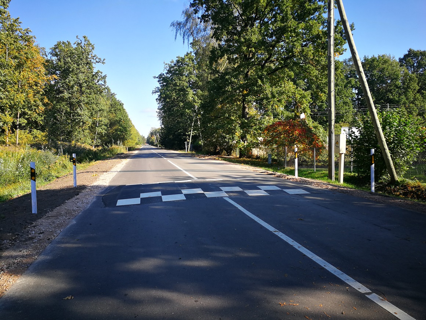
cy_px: 160
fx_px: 332
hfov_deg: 65.3
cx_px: 213
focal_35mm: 27
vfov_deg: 51.4
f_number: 2.2
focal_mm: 3.95
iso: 50
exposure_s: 1/403
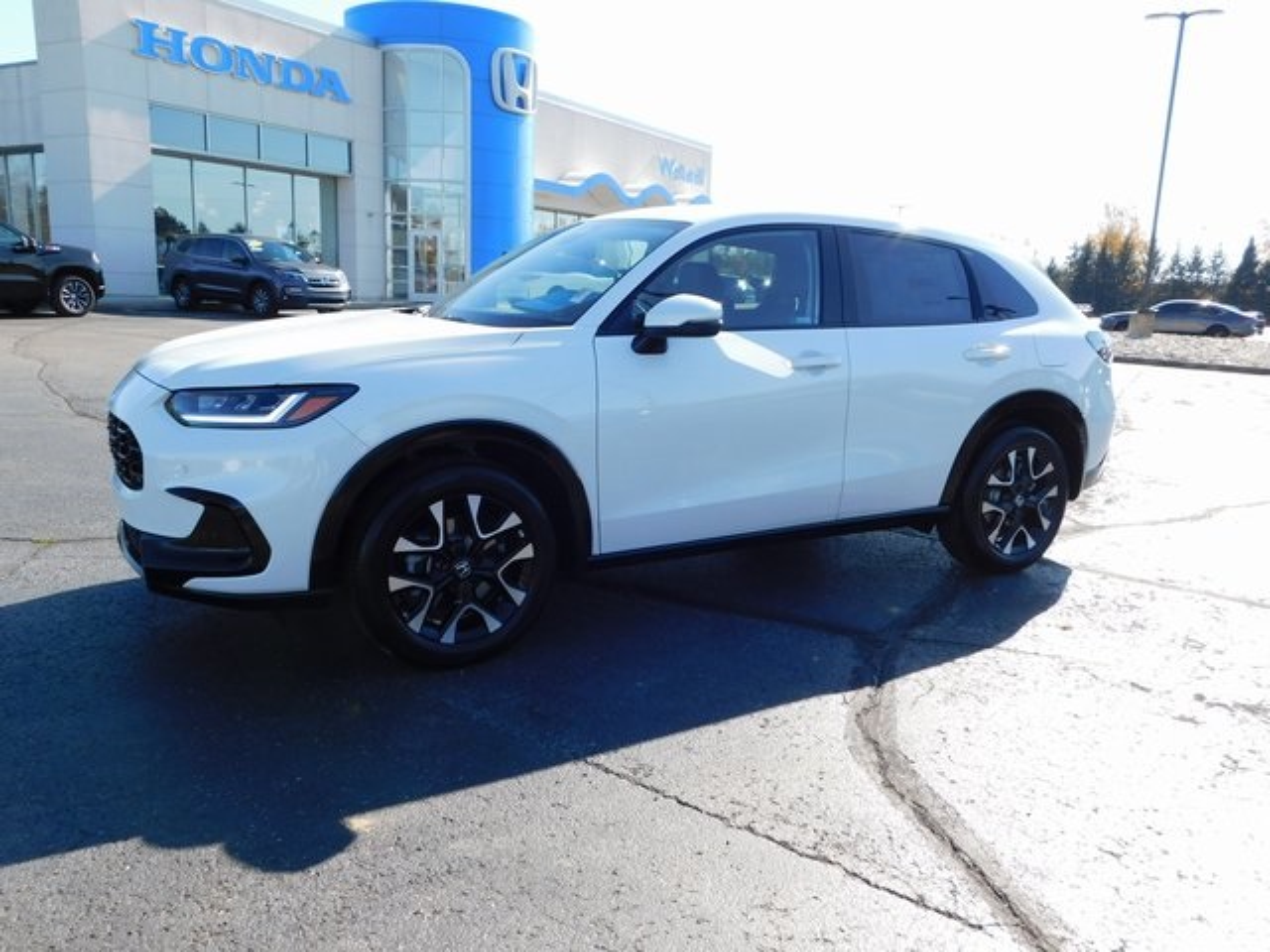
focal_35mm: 28
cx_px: 635
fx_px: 1027
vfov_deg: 49.7
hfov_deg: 63.4
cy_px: 476
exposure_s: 1/800
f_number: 3.2
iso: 125
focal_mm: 4.9
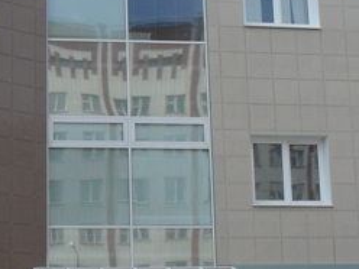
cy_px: 140
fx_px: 1016
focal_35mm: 98
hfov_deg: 19.9
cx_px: 106
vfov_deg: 15.1
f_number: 8.3
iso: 80
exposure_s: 1/90
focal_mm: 6.3
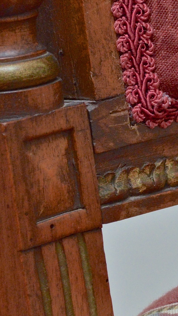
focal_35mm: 394
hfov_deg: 3.1
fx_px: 3302
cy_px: 156
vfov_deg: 5.5
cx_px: 351
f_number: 6.3
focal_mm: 85
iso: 800
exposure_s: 1/160
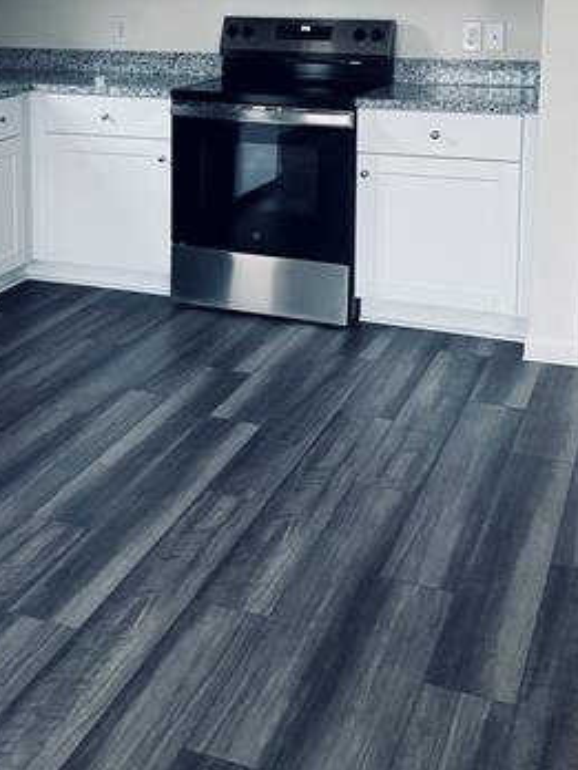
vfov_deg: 34.9
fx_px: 1180
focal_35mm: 53
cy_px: 137
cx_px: 162
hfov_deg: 27.2
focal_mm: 6.76
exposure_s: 1/60
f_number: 1.78
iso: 400
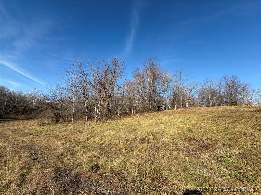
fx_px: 106
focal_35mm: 14
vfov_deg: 85.7
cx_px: 130
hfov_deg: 102.1
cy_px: 98
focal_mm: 2.22
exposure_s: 1/770
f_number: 2.2
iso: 32
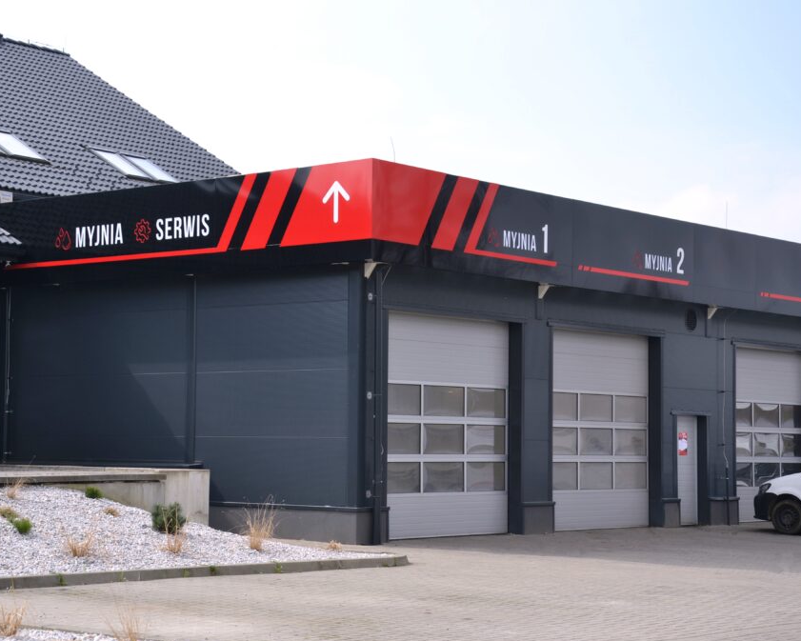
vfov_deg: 21.3
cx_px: 372
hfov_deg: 26.4
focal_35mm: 72
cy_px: 324
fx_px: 1707
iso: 100
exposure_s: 1/160
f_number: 6.3
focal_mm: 42
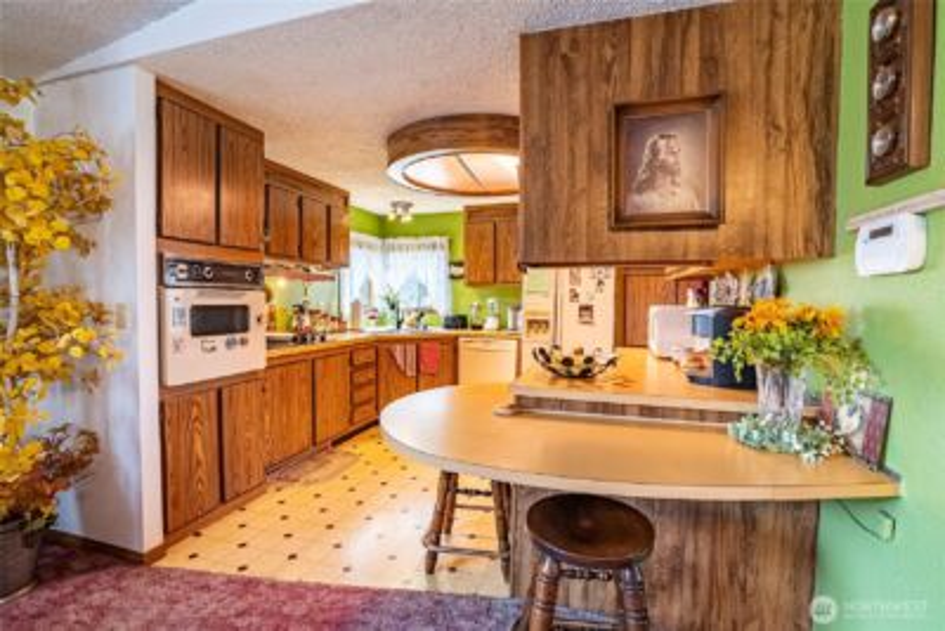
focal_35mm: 16
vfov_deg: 73.8
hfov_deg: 96.7
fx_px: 420
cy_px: 316
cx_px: 472
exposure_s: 1/60
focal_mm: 16
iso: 400
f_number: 8
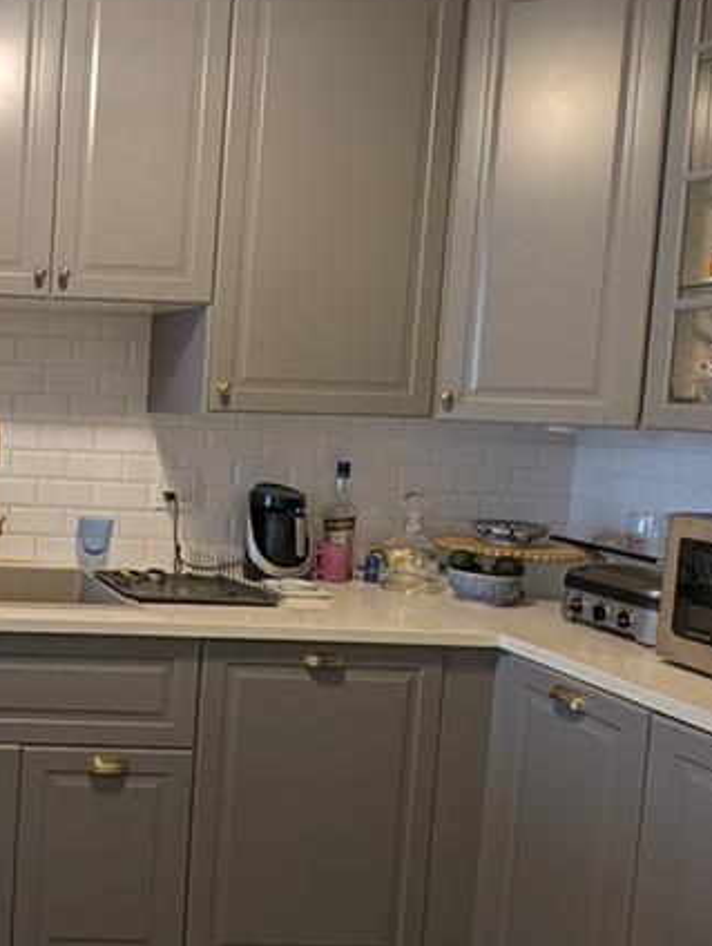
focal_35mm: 34
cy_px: 448
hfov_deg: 33.5
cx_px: -157
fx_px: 931
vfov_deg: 53.9
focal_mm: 2.23
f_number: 1.95
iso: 65
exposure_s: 1/24
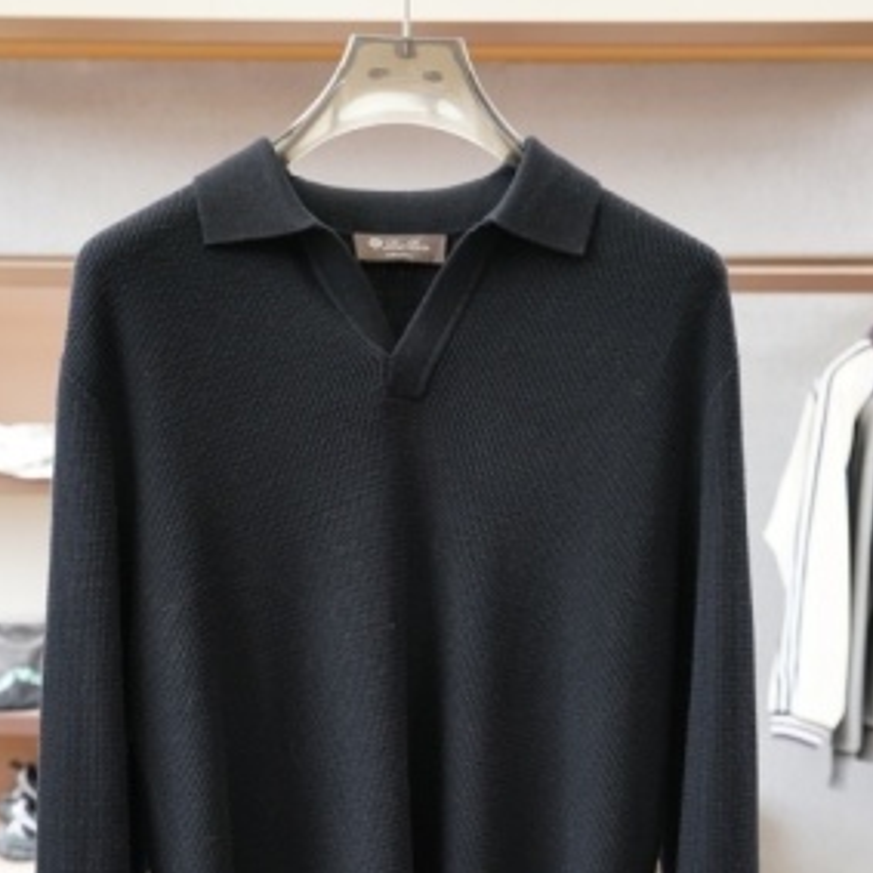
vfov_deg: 27.8
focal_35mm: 61
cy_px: 685
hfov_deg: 28.3
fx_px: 1733
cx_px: 403
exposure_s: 1/125
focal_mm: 27
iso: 400
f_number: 4
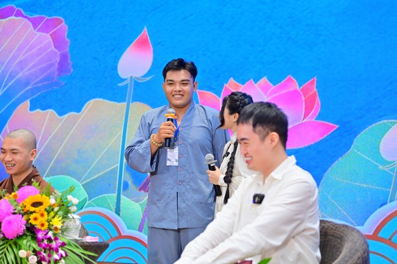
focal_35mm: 105
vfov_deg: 13.0
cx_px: 198
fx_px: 1158
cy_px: 132
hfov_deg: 19.5
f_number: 4.5
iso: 1600
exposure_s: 1/125
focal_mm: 105
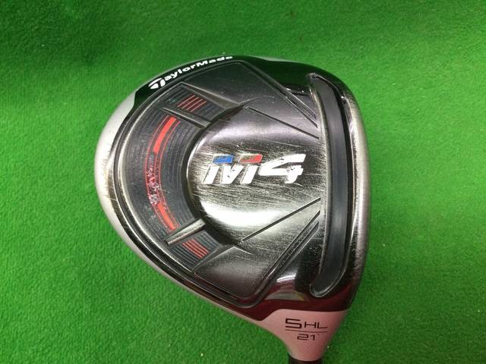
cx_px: 243
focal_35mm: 31
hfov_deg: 58.4
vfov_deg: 45.4
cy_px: 182
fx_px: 435
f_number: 2.4
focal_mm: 3.3
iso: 80
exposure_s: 1/30
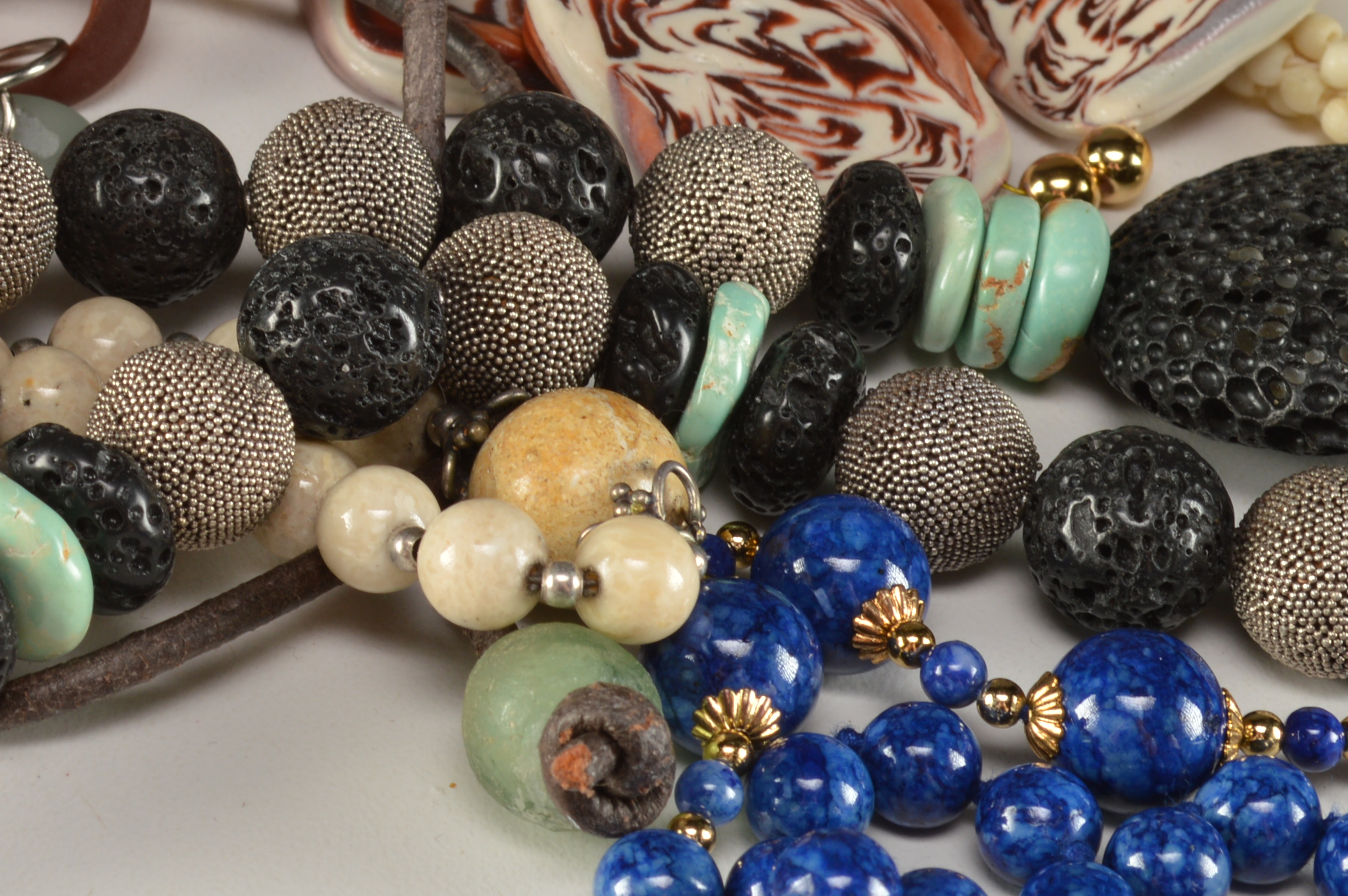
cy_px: 159
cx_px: 161
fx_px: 5537
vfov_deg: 9.2
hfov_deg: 13.8
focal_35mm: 148
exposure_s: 1/100
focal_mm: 50
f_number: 14
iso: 100
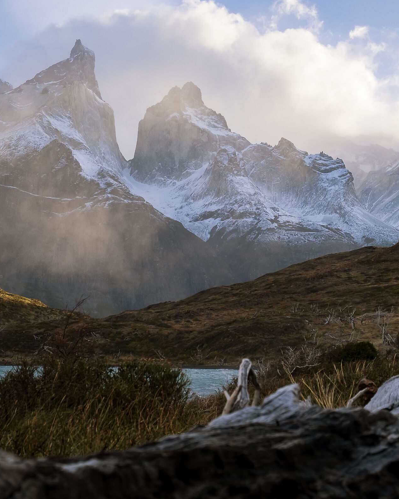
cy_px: 247
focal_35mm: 60
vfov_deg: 31.5
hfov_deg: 25.4
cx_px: 204
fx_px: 886
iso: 400
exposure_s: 1/160
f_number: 8
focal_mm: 27.7
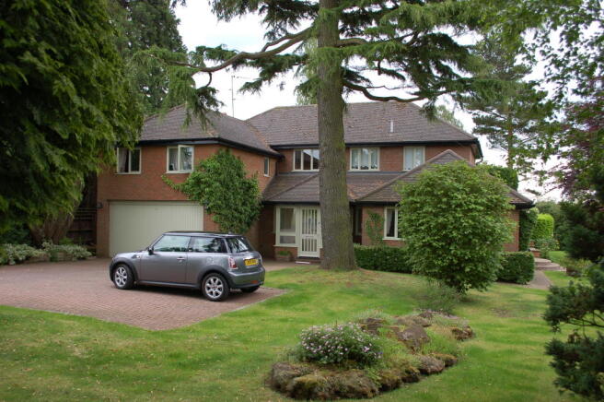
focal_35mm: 33
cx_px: 302
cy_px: 201
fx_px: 553
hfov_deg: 57.3
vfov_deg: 39.9
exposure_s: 1/125
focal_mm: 22
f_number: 5.6
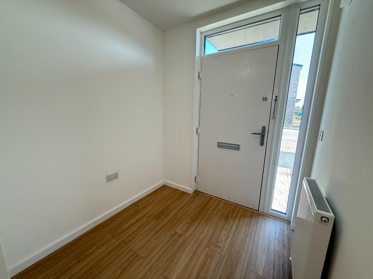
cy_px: 140
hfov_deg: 102.1
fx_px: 151
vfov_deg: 85.7
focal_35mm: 14
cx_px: 186
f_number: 2.2
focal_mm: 2.22
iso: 100
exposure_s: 1/100
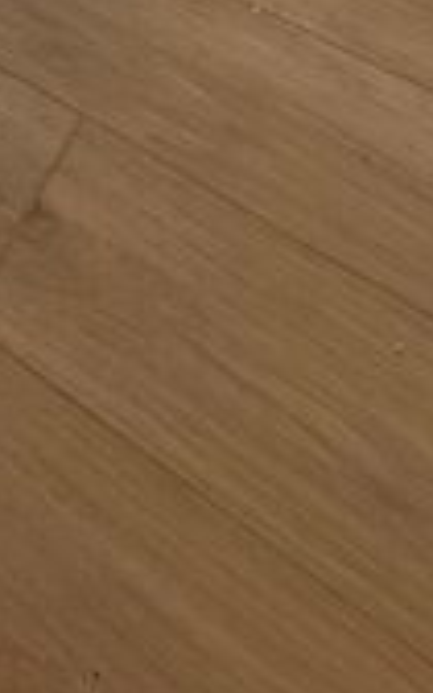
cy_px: -846
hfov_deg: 14.3
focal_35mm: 68
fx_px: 1284
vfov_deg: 16.8
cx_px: -548
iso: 50
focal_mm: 2.22
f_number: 2.2
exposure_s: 1/168
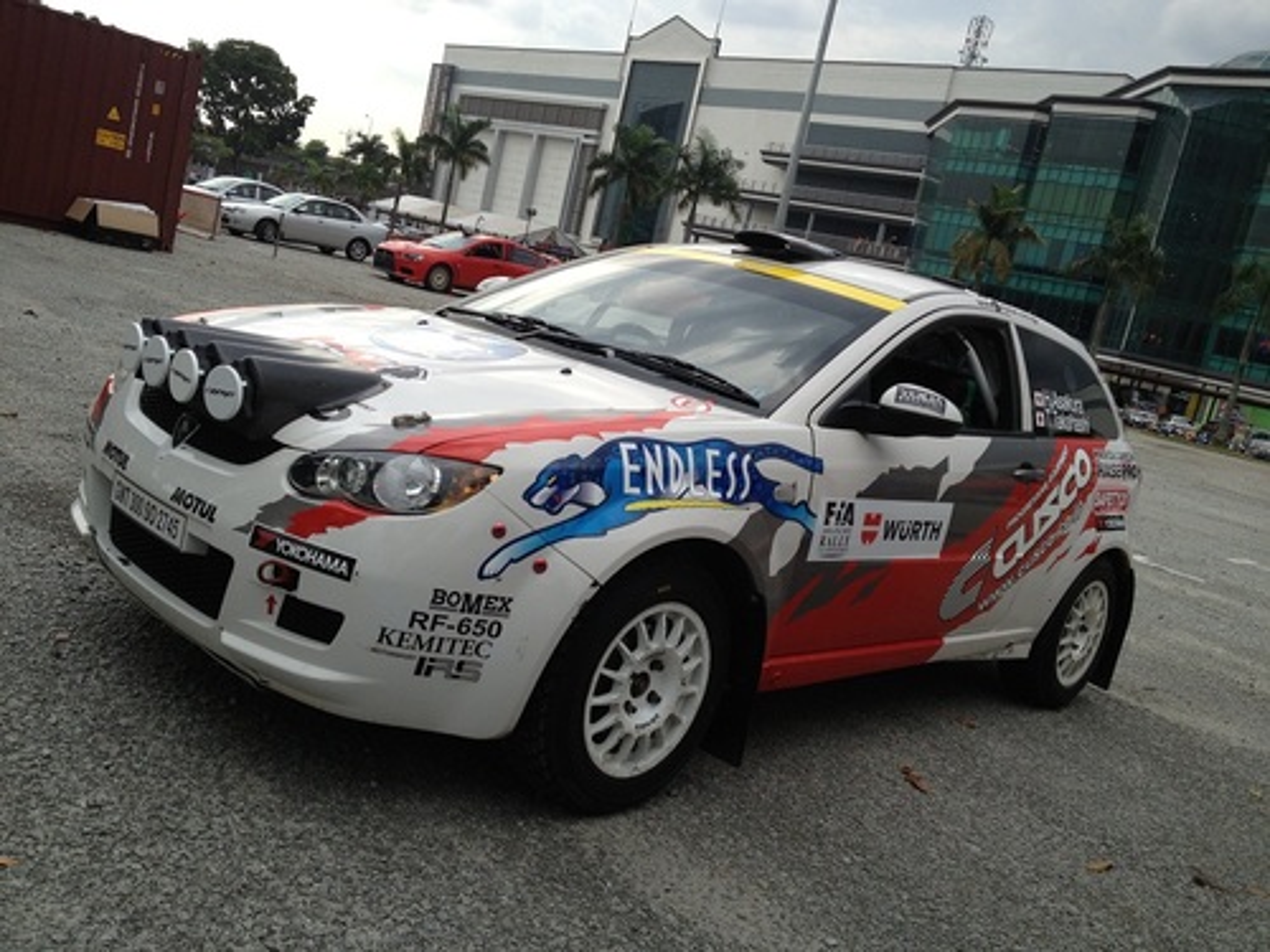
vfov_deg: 40.7
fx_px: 1284
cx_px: 635
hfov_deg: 52.6
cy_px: 476
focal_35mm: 35
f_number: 2.4
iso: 50
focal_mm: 4.28
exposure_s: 1/717
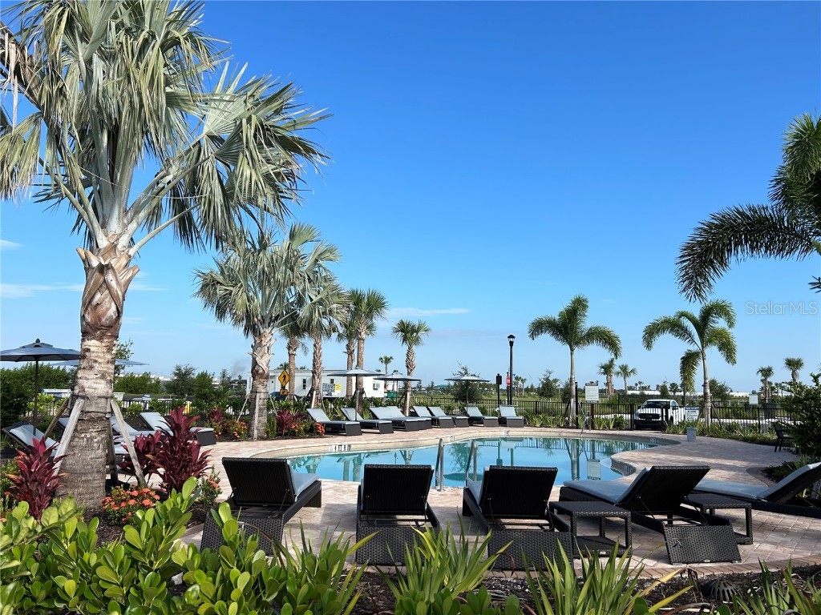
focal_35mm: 26
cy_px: 308
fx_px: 617
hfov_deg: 67.3
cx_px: 410
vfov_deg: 53.1
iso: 50
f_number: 1.5
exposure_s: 1/3571
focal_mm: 5.7
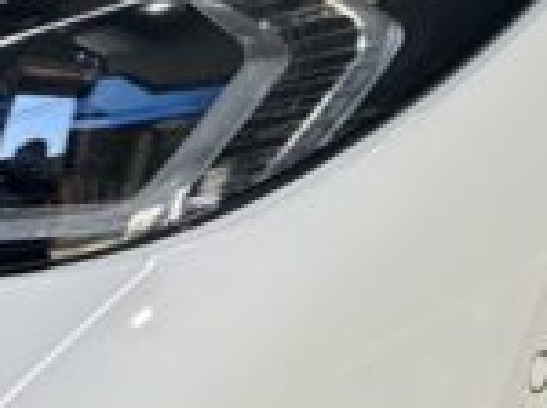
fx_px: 2587
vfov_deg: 9.0
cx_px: -7
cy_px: 95
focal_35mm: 164
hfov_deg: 11.9
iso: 64
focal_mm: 6.86
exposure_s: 1/183
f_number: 1.78
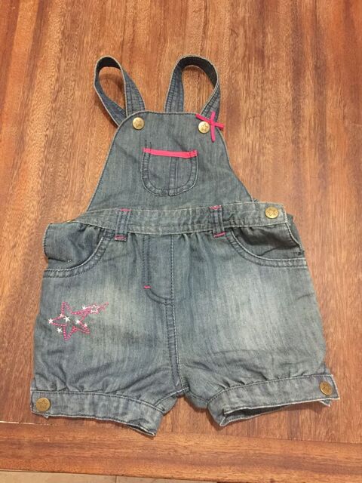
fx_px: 404
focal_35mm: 29
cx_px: 181
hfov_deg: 48.2
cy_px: 242
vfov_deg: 61.7
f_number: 2.2
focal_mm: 4.15
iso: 200
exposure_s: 1/8
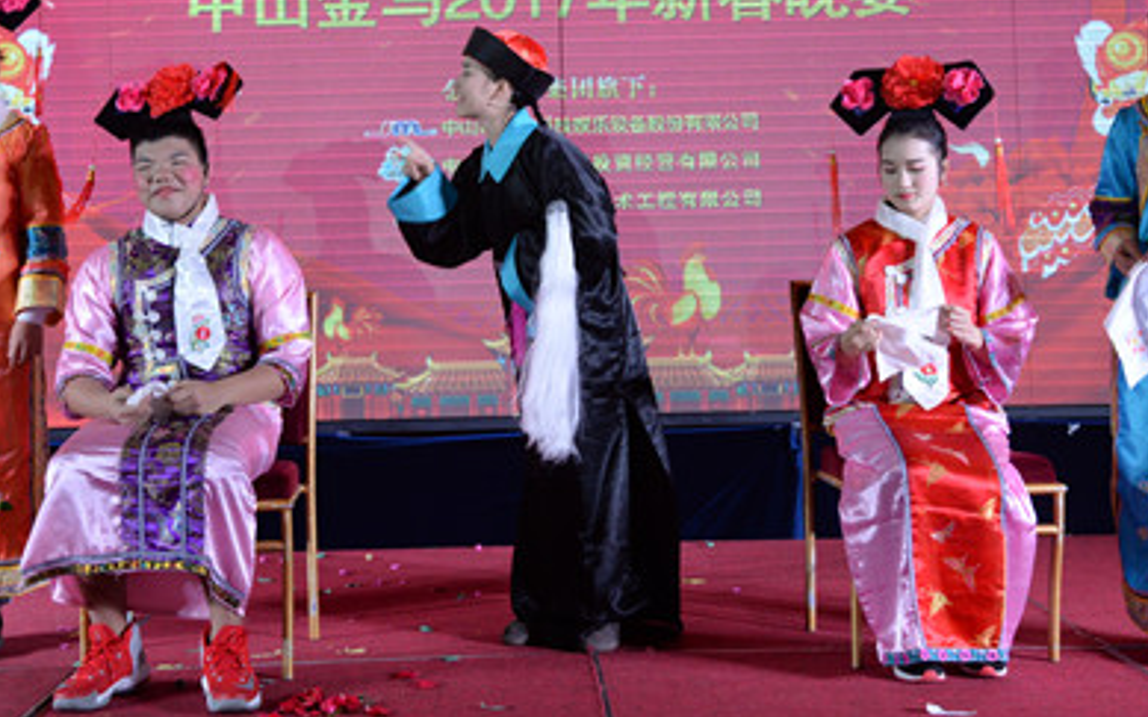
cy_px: 139
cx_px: 516
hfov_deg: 36.9
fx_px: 1721
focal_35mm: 55
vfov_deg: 23.2
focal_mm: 35
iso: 1600
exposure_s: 1/80
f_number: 6.3
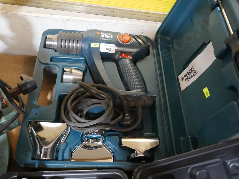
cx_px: 120
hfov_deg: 53.9
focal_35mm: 34
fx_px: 235
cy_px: 90
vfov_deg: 41.8
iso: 2000
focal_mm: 17
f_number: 4.5
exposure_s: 1/60
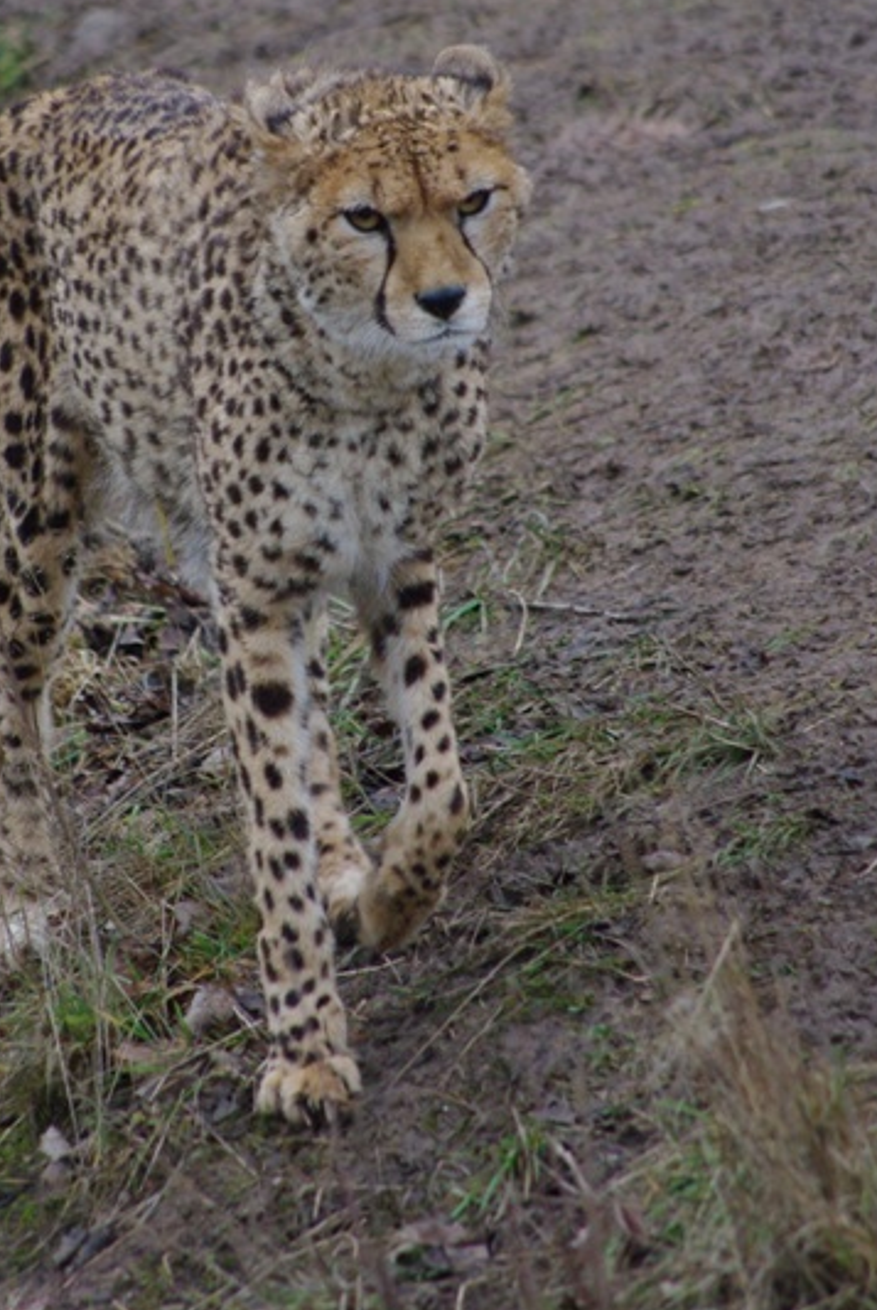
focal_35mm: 676
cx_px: 270
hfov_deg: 2.0
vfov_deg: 3.0
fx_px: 24620
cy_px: 344
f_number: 5.8
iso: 800
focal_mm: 300
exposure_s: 1/180
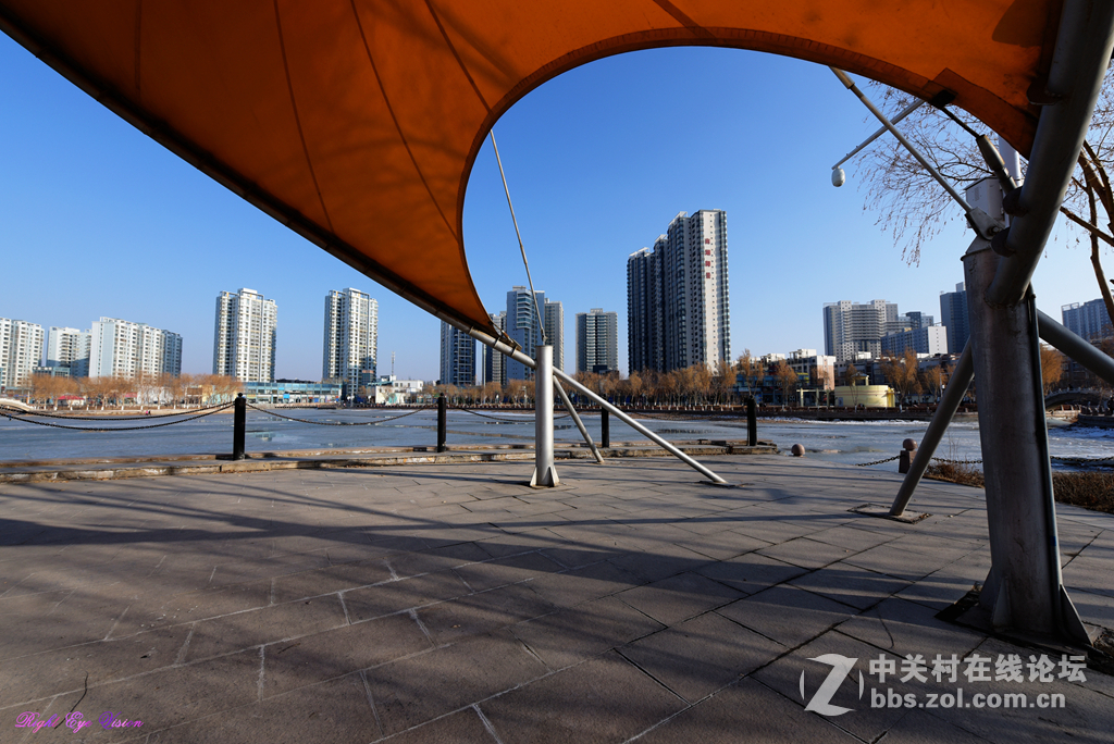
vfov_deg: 81.3
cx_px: 557
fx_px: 433
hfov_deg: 104.2
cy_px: 372
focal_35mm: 14
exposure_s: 1/640
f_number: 8
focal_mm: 14
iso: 200
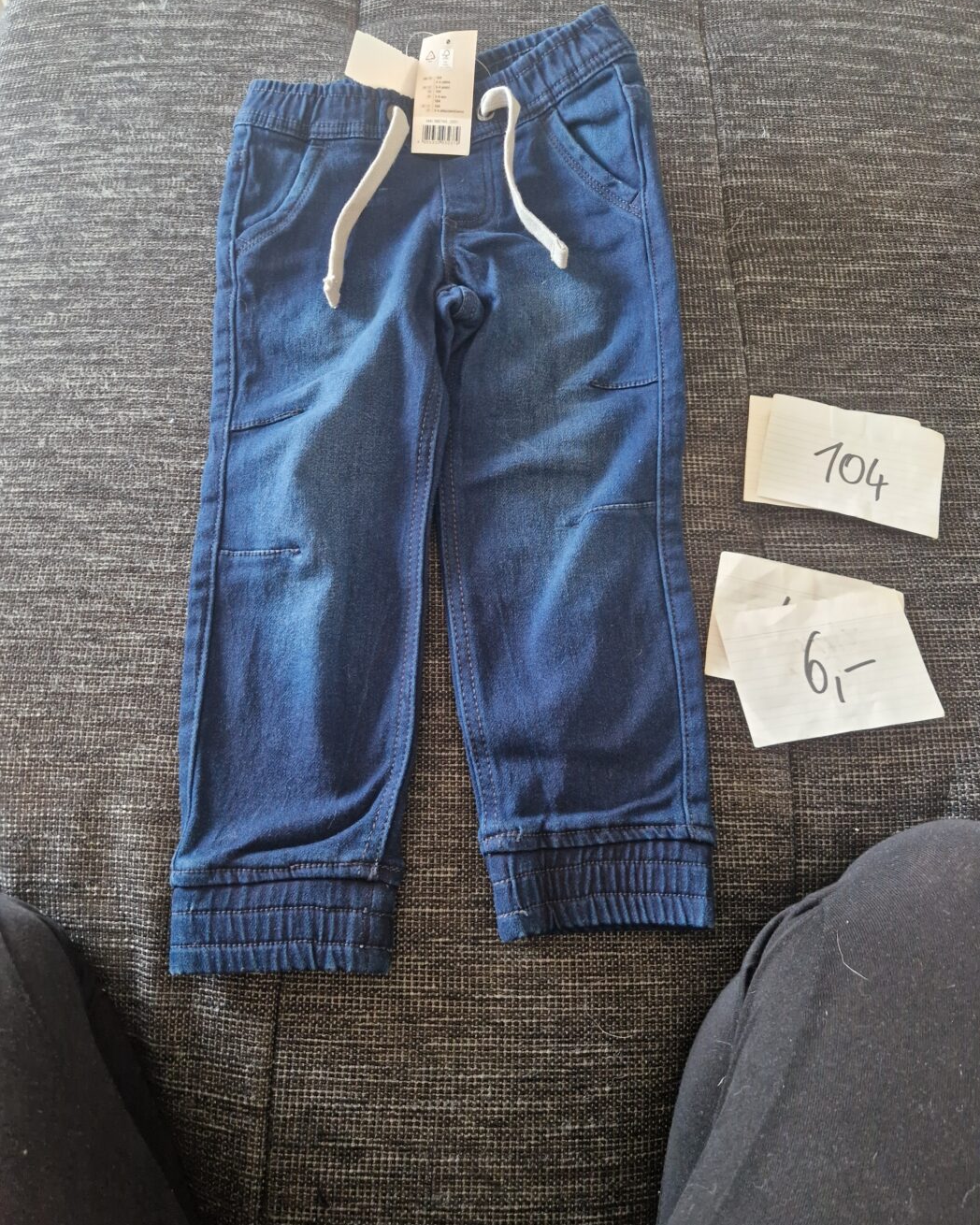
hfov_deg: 58.8
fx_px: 870
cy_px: 599
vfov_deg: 70.3
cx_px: 490
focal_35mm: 24
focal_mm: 5.4
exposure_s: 1/100
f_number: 1.8
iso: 640
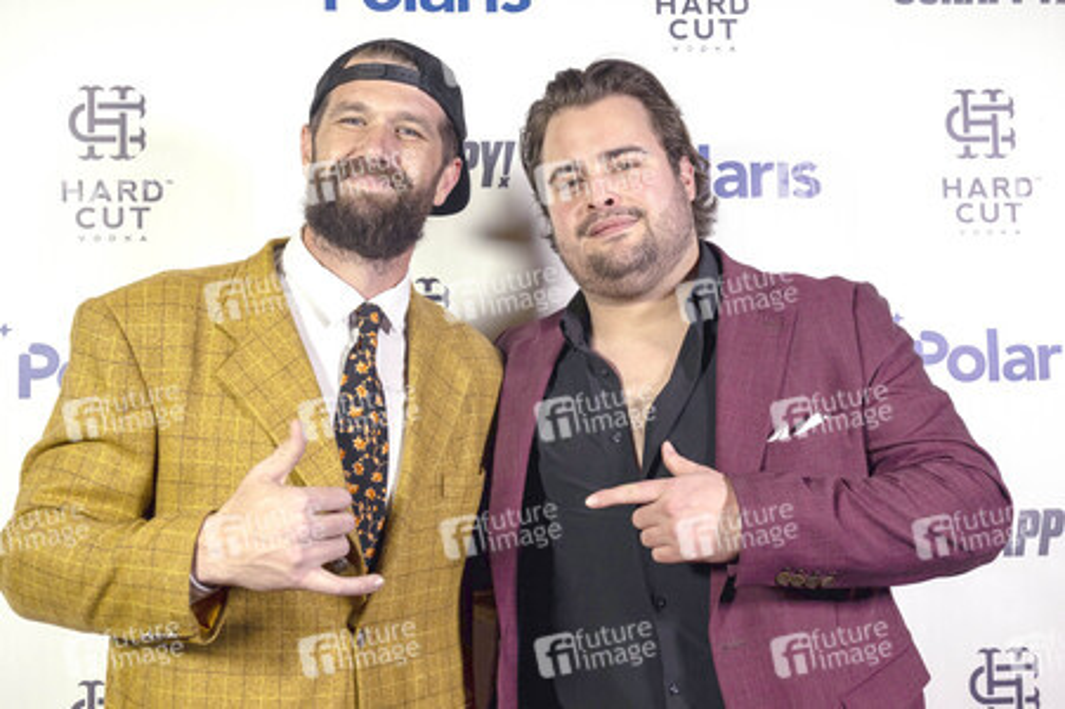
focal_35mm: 43
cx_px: 532
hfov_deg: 45.5
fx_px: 1271
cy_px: 354
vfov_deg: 31.1
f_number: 5
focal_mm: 43
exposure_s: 1/200
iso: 800
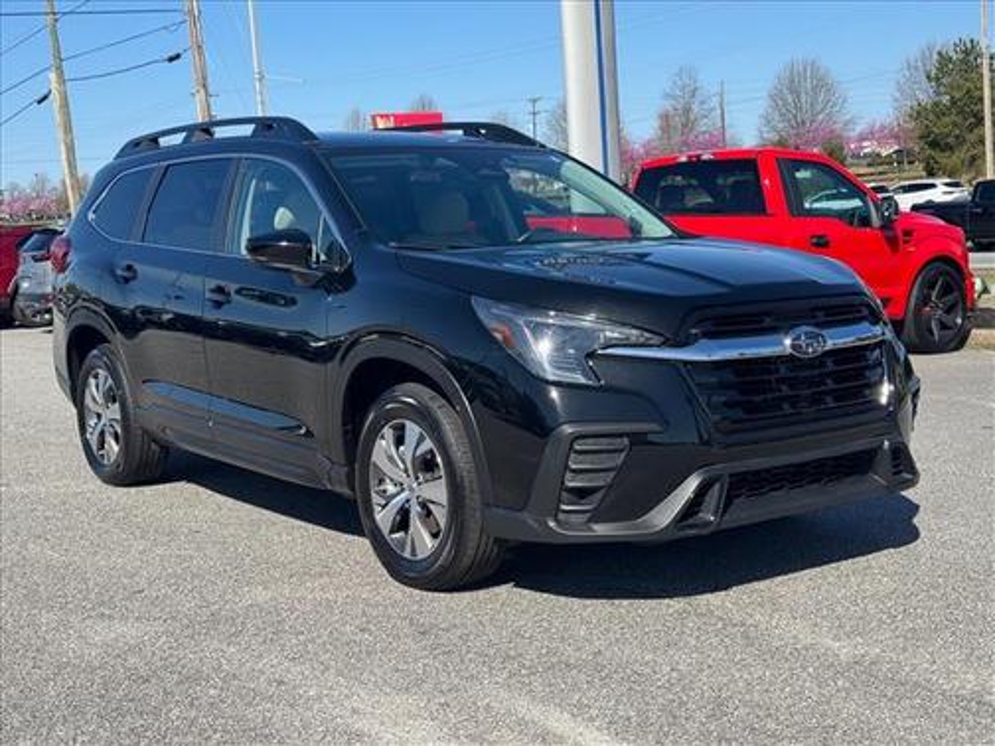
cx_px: 498
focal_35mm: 48
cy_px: 373
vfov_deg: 30.3
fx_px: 1380
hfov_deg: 39.7
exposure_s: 1/3817
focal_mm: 6.76
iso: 64
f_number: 1.78
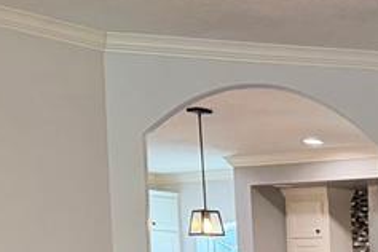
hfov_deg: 15.6
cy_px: 474
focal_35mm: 108
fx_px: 1134
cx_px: 719
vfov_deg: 11.6
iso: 250
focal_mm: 6.76
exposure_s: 1/60
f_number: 1.78
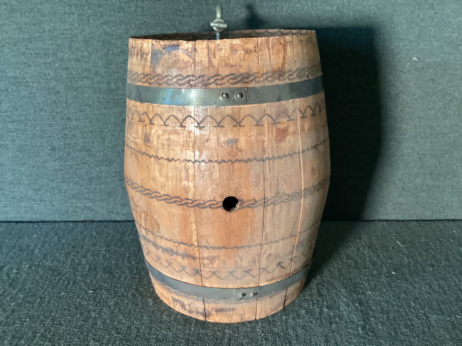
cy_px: 173
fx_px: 414
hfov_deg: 58.3
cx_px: 231
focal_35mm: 31
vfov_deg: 45.4
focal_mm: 3.3
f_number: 2.4
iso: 320
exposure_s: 1/40
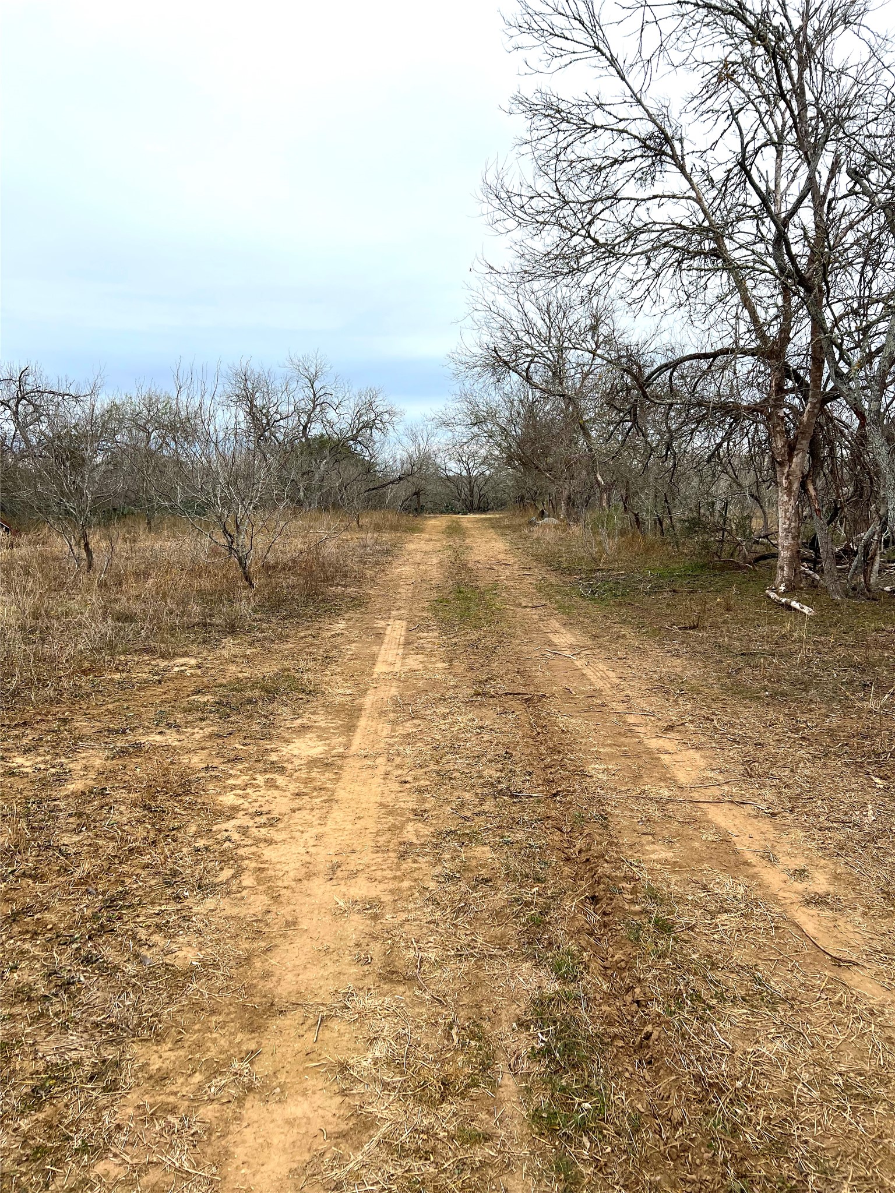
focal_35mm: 26
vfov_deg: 67.3
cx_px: 448
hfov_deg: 53.1
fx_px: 896
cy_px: 596
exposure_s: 1/1377
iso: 50
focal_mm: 5.7
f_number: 1.5
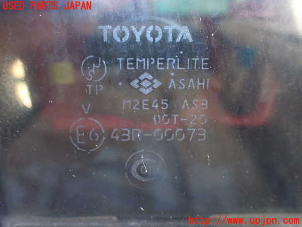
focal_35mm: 30
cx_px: 151
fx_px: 262
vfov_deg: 46.8
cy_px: 114
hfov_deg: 60.0
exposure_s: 1/80
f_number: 2.3
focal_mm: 5.4
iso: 800
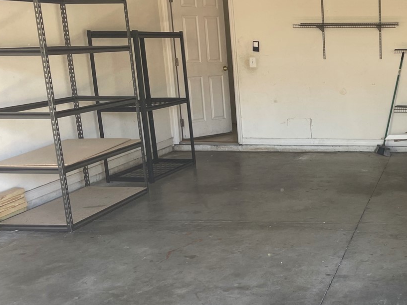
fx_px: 600
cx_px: 394
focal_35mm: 51
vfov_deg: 28.4
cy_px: 194
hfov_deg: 34.5
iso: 50
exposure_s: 1/121
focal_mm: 4.2
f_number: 1.6
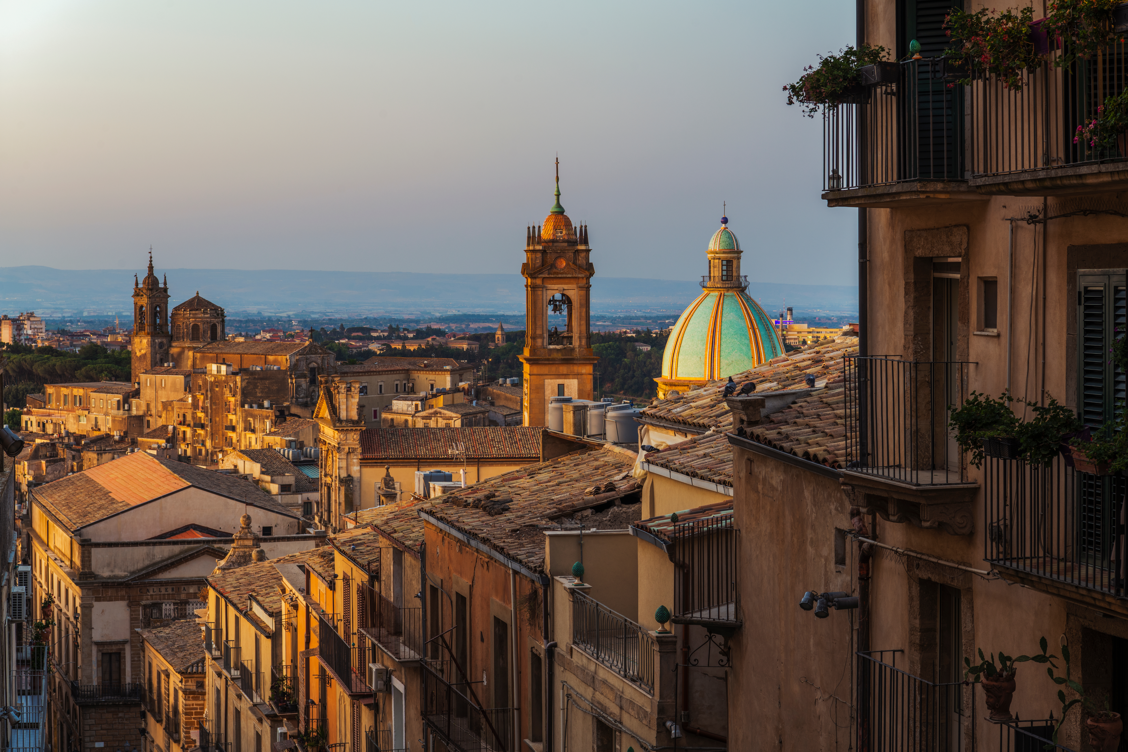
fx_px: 2193
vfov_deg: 19.5
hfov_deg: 28.8
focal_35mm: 70
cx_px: 564
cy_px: 376
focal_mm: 70
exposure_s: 2.5
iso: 64
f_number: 11
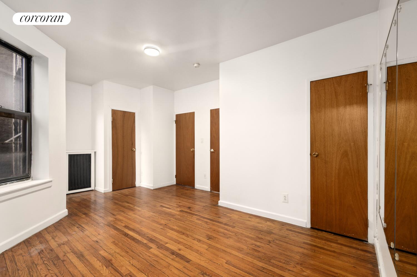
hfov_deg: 100.4
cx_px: 208
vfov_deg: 77.3
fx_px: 174
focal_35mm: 15
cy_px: 138
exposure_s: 3
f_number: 11
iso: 200
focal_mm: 10
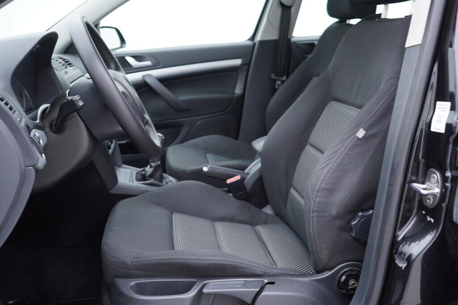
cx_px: 229
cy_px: 152
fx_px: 458
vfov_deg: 36.9
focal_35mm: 36
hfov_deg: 53.1
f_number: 2.8
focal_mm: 24
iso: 200
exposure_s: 1/40
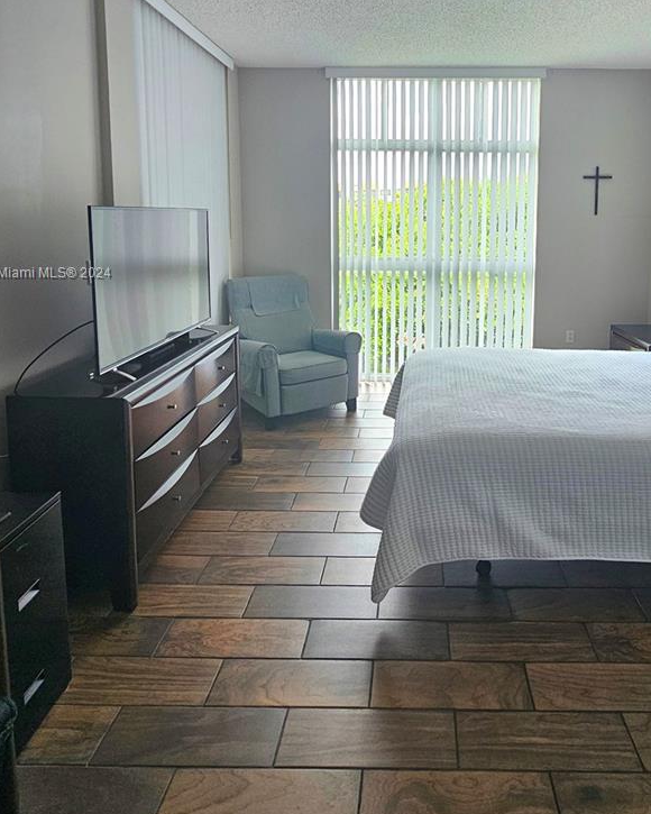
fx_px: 506
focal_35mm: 21
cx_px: 411
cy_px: 274
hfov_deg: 64.5
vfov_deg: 75.3
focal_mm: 2.2
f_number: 2.2
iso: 64
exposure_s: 1/60.2
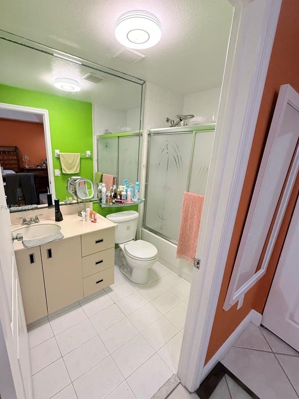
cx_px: 132
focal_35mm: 16
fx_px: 184
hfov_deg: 77.8
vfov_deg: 94.4
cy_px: 207
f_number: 2.2
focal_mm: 2.22
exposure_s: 1/120
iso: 320
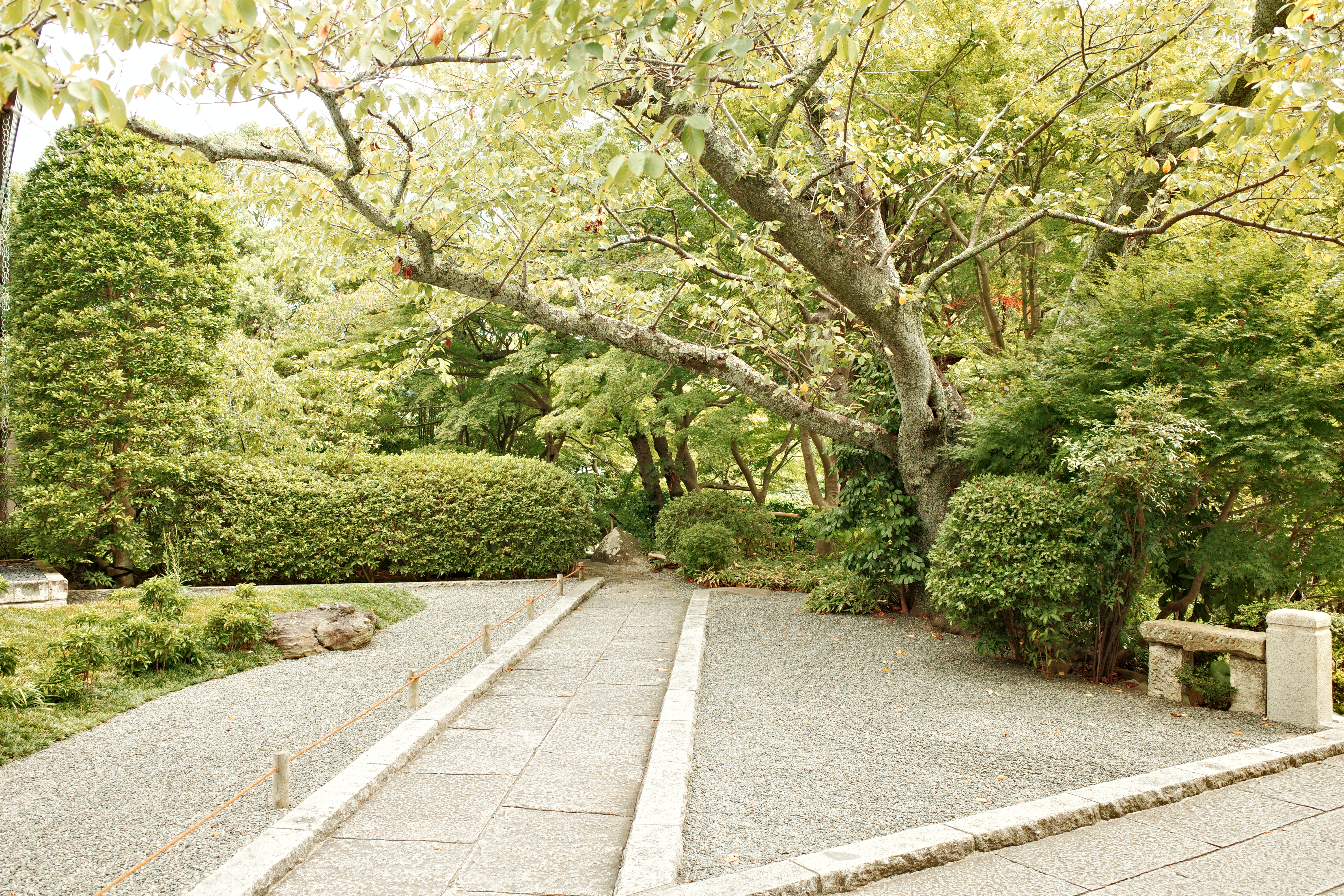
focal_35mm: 28
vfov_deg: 46.4
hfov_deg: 65.5
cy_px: 448
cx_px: 672
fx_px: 1045
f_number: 3.2
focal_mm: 18.3
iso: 250
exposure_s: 1/60
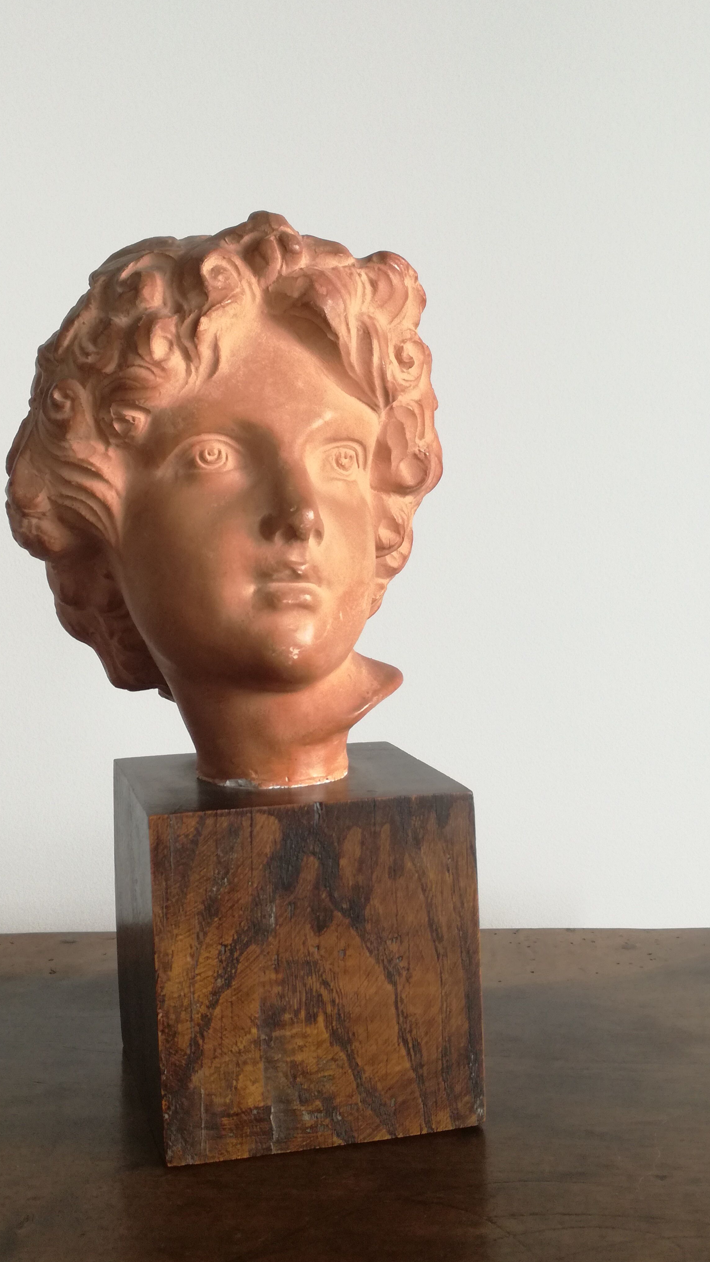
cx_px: 280
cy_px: 622
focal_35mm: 30
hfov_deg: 38.8
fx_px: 1004
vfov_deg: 64.3
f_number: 2
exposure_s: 1/40
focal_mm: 3.79
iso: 100
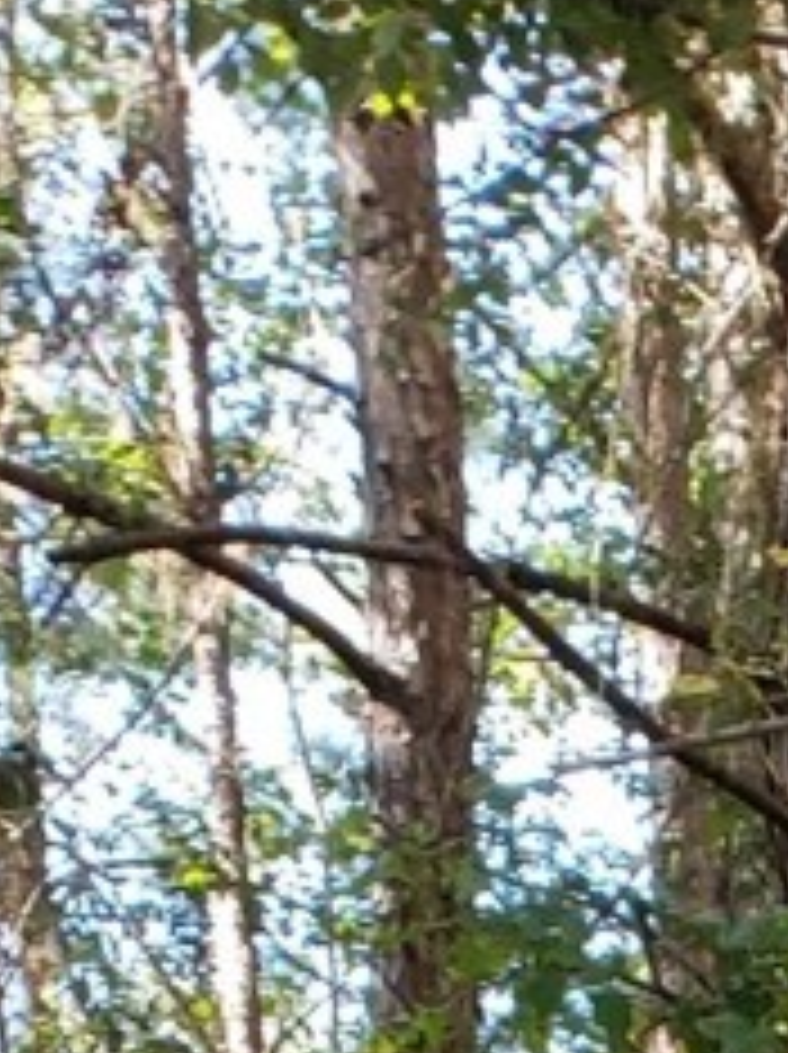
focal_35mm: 171
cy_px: 3276
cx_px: 2148
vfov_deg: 9.1
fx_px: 5200
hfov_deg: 7.8
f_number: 2.4
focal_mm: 4.3
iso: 64
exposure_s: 1/50
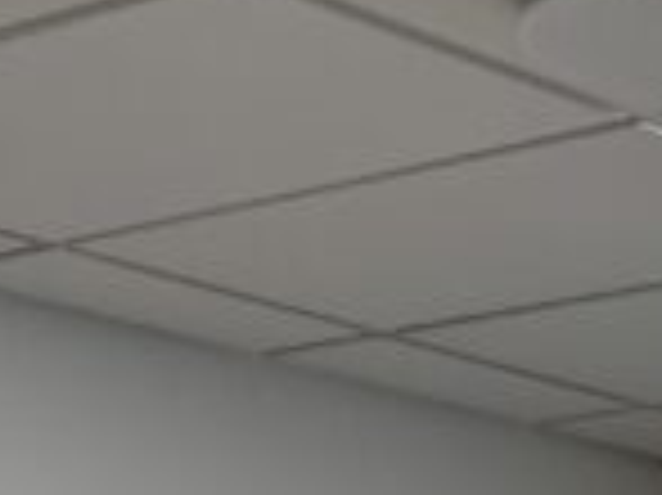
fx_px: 3191
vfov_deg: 7.6
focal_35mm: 167
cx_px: 432
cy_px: 1588
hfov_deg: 11.8
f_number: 1.78
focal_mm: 6.76
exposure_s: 1/135
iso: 64
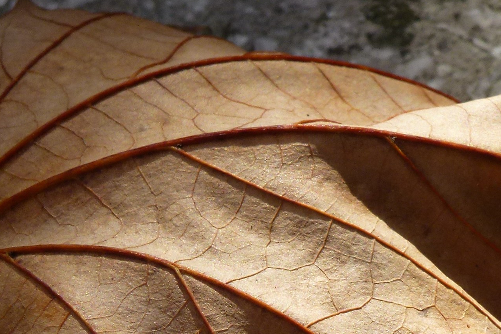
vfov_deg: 1.7
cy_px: 336
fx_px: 11479
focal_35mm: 825
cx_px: 327
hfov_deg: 2.5
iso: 100
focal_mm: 68.8
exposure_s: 1/125
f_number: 5.9
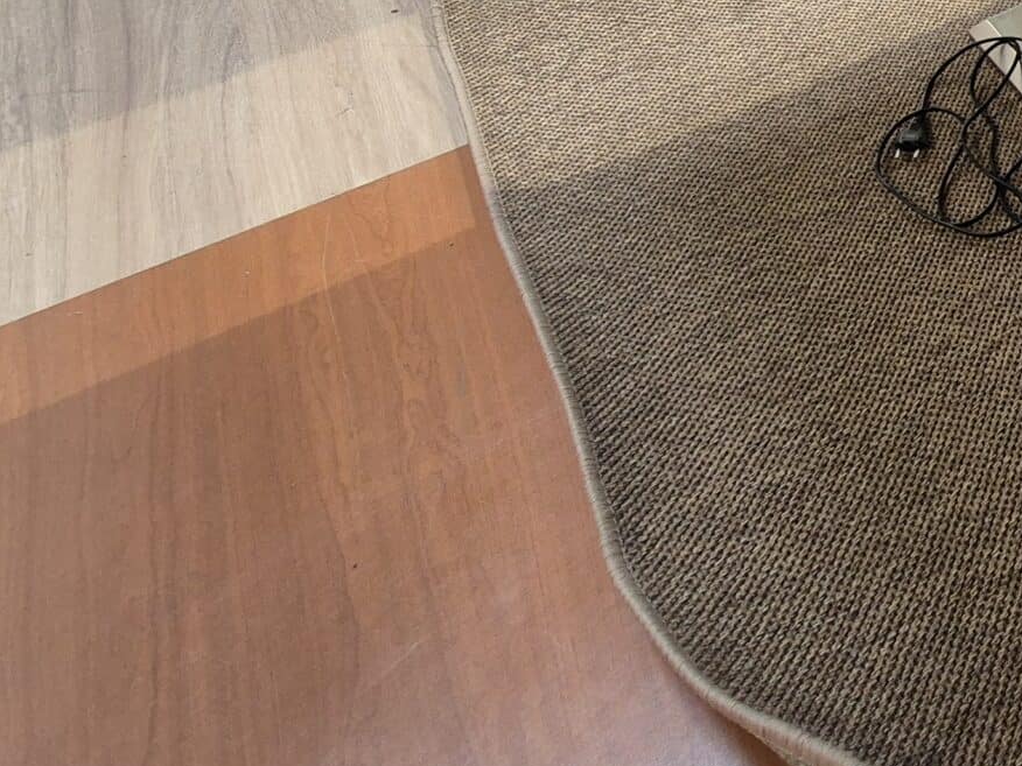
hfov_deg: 34.2
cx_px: 1343
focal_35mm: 38
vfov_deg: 33.4
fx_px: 1122
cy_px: -57
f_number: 2.2
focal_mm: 2.2
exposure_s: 1/50
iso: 400
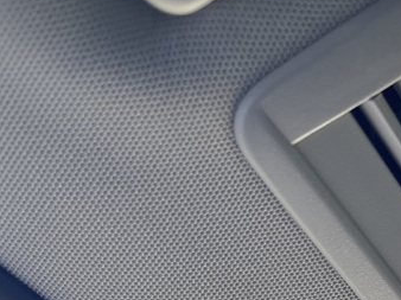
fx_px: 857
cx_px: 516
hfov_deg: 23.4
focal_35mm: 74
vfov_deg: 18.3
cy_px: 408
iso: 32
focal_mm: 5.1
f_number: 1.6
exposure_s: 1/225
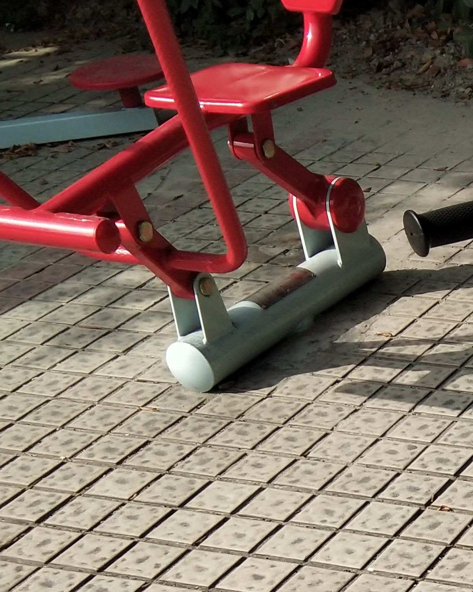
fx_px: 1558
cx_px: 826
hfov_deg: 15.2
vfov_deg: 20.5
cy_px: 649
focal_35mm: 89
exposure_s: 1/747
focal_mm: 3.69
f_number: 2.2
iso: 50
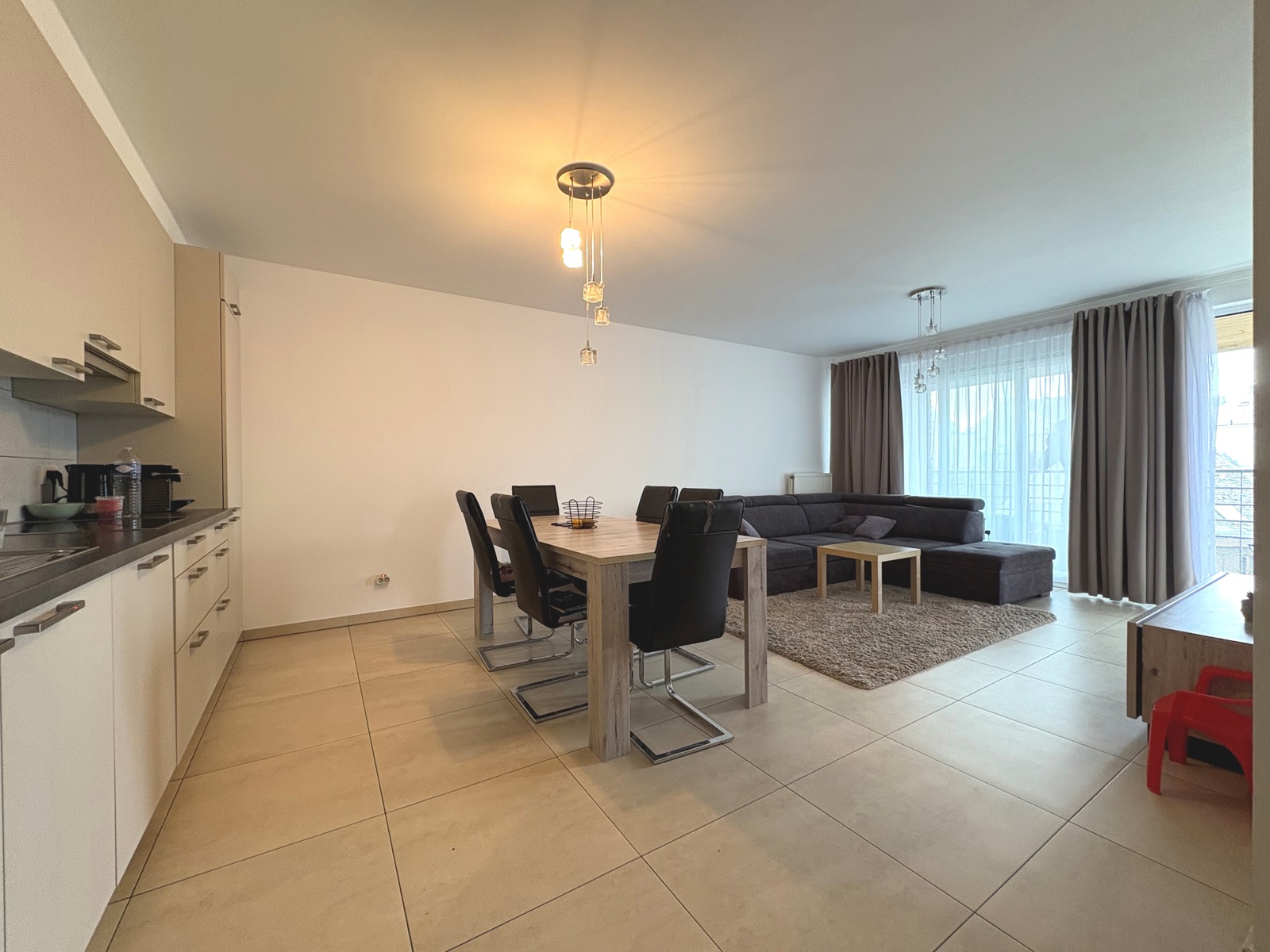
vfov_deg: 85.7
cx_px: 635
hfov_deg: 102.1
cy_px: 476
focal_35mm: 14
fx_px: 514
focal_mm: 2.22
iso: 250
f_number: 2.2
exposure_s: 1/50
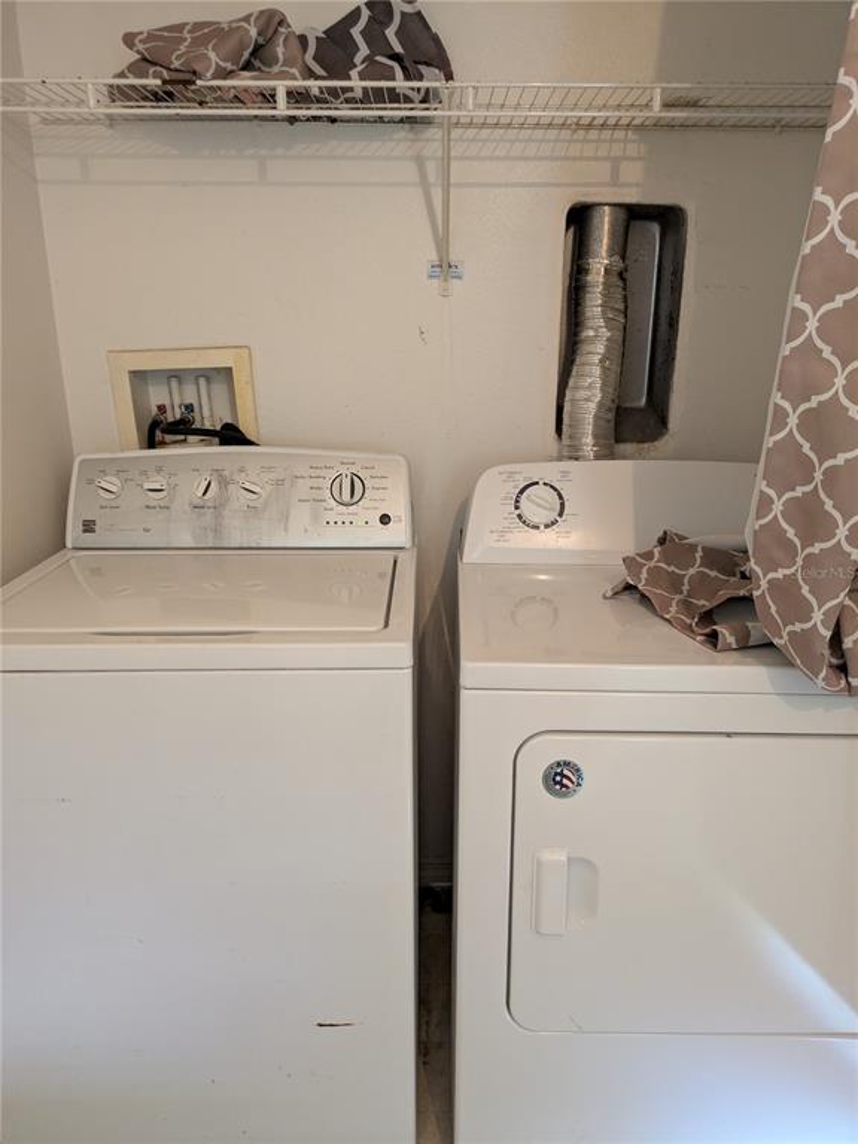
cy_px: 572
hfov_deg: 54.9
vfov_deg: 69.4
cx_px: 429
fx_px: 826
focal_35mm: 25
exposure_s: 1/30
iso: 549
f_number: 1.89
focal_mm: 5.43
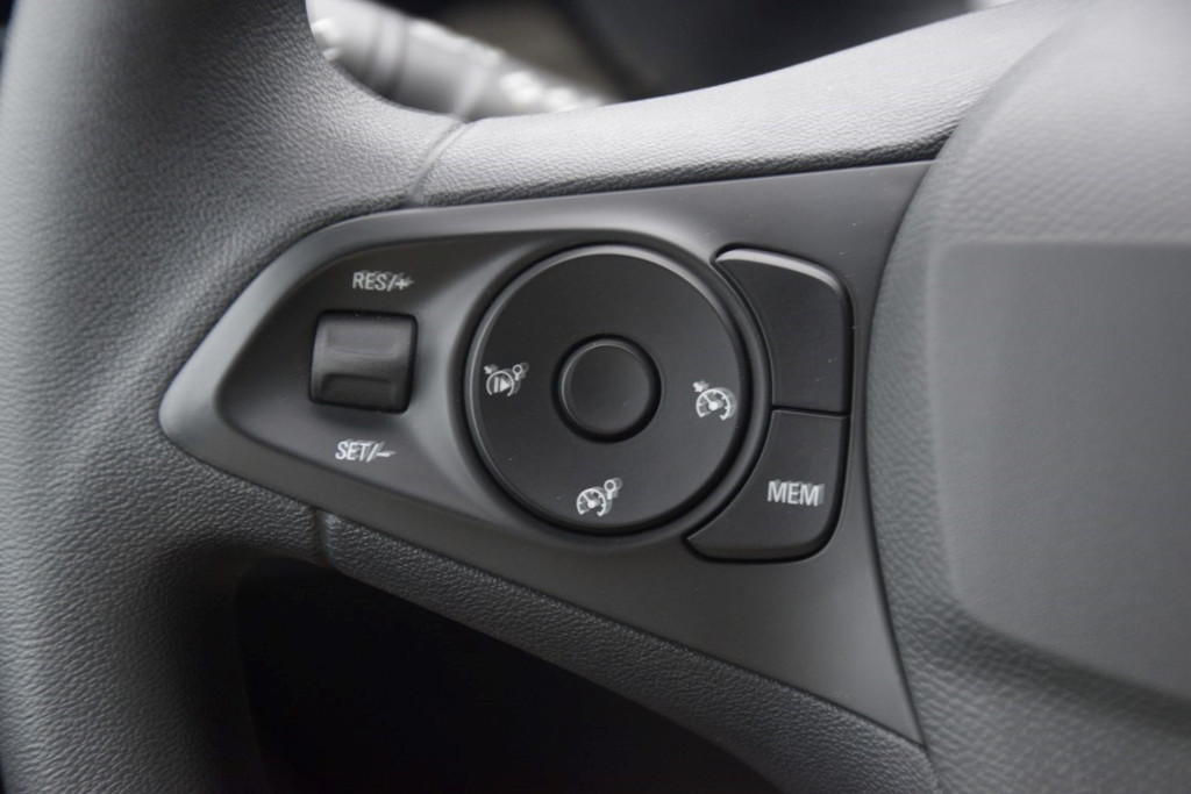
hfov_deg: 20.9
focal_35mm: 98
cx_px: 596
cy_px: 397
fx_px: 3226
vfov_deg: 14.0
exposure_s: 1/60
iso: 1000
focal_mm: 65
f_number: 5.3
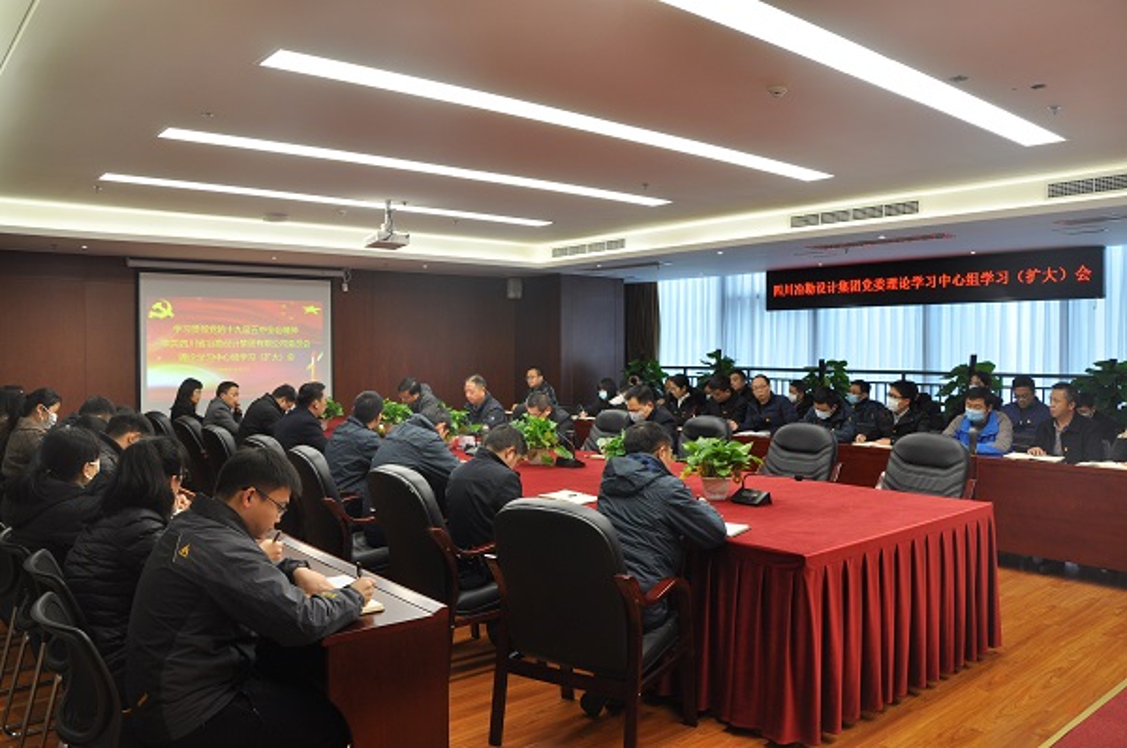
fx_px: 844
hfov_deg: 67.5
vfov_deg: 47.8
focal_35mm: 27
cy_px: 374
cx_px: 564
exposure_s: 1/30
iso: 360
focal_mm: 18
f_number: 5.6
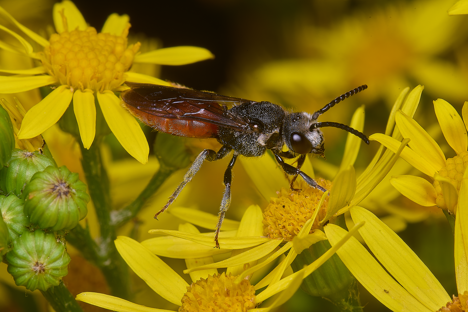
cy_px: 156
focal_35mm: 225
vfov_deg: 6.1
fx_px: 2925
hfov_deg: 9.1
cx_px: 234
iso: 640
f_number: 51
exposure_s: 1/250
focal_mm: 147
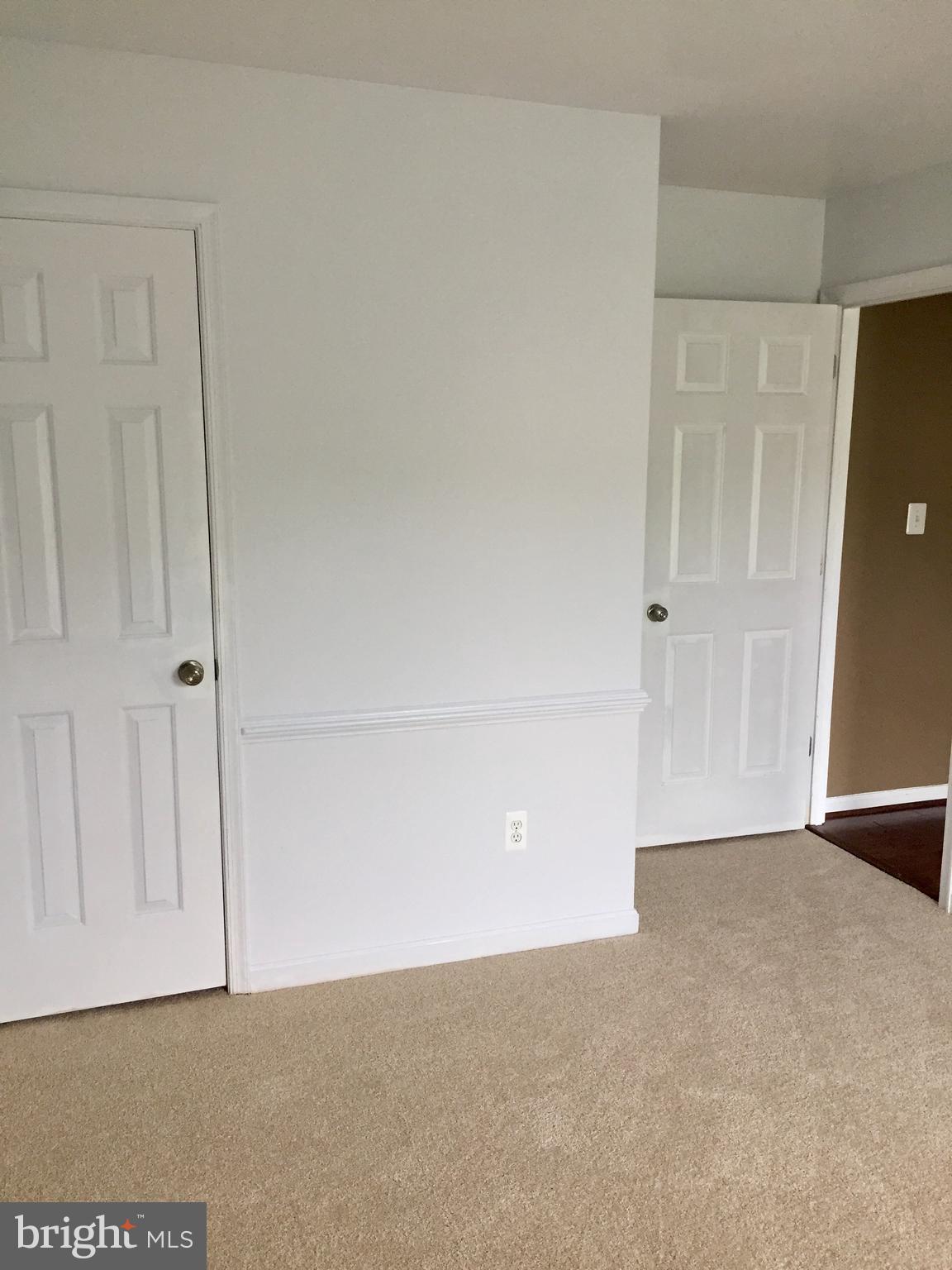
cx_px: 476
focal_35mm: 29
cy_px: 635
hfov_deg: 48.2
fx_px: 1063
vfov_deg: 61.7
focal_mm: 4.15
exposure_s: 1/30
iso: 40
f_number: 2.2
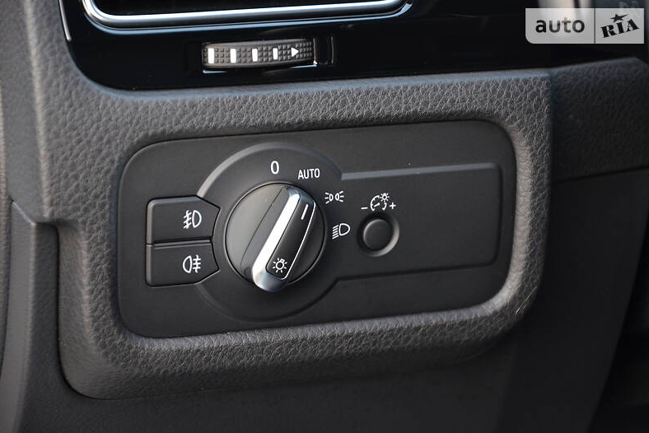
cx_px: 327
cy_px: 216
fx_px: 2876
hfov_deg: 12.9
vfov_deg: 8.6
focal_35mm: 160
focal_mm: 105
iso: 800
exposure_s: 1/40
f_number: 5.6
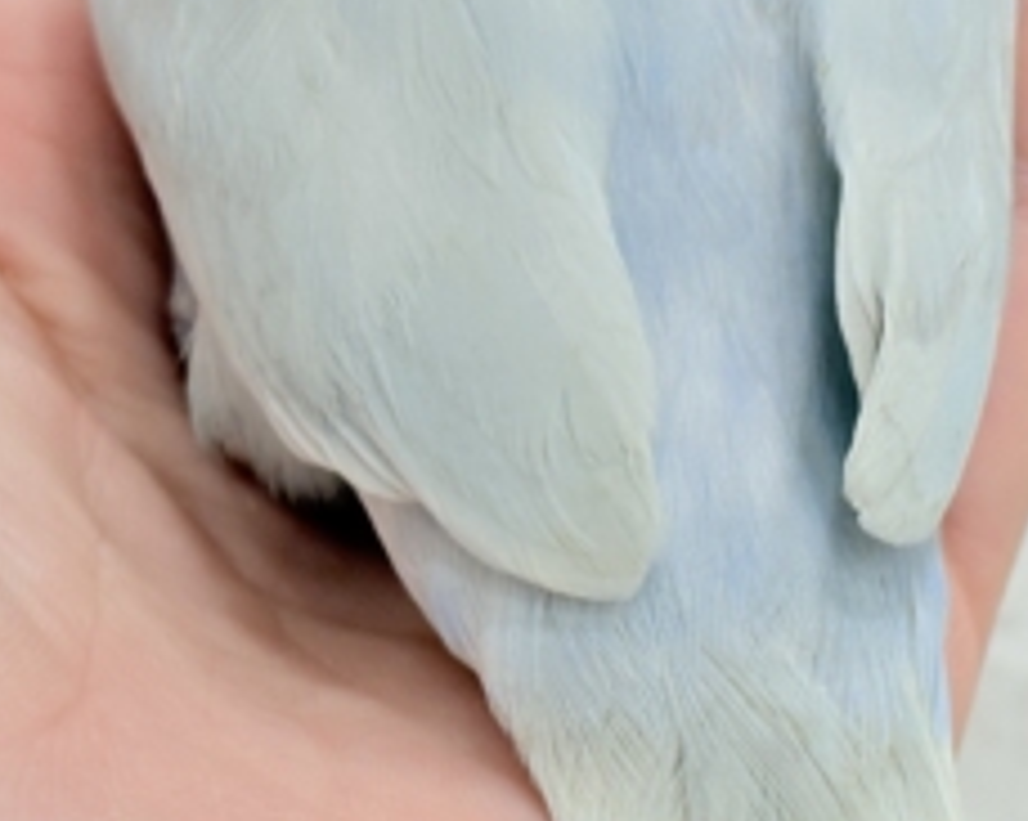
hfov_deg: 13.5
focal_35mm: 142
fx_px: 4318
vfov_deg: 10.8
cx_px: 907
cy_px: 610
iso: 80
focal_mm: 5.96
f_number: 1.6
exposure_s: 1/100
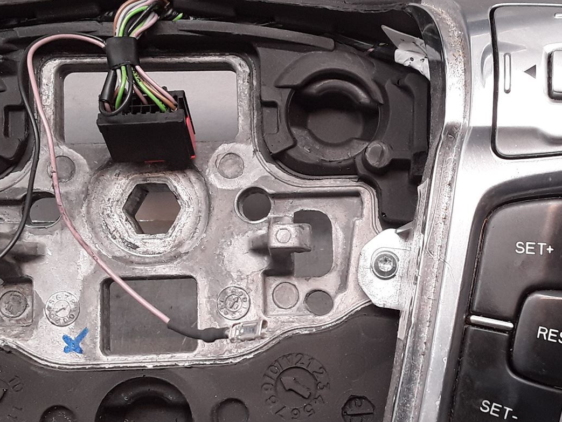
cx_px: 381
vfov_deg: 26.5
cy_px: 266
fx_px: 893
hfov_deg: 34.6
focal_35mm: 55
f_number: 1.9
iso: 50
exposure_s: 1/50
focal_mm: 2.91
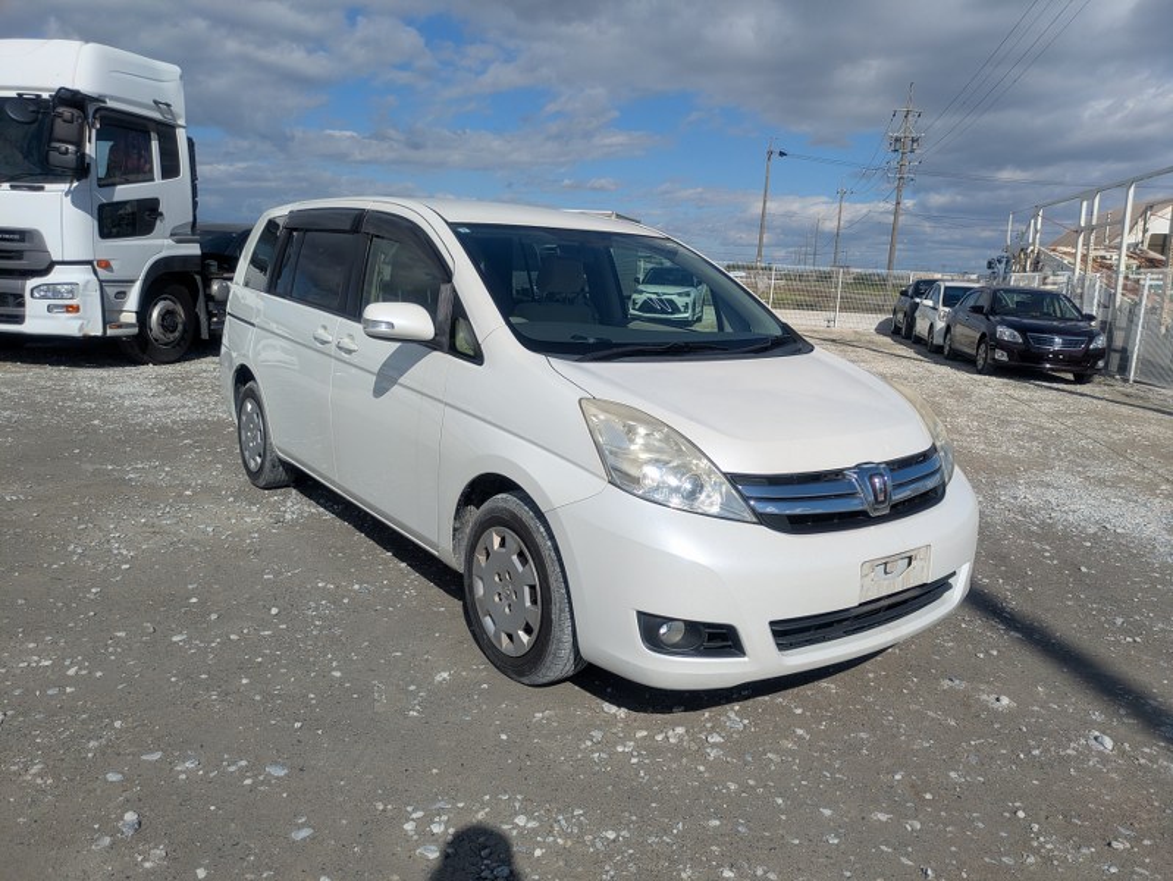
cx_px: 586
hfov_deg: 69.4
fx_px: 848
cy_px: 440
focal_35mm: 25
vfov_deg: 54.9
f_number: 1.89
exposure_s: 1/5917
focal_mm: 5.43
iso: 53
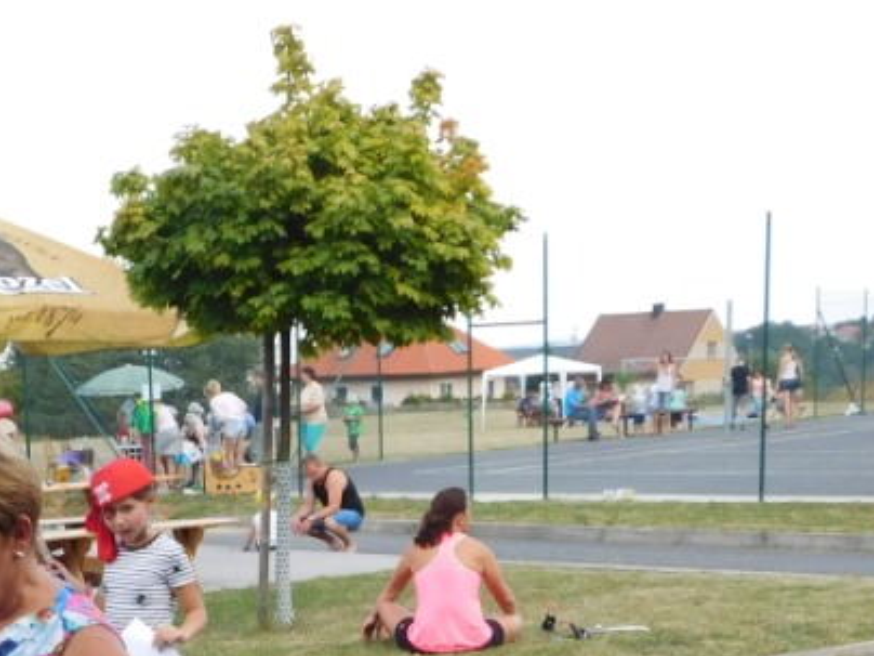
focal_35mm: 76
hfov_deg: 24.9
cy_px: 797
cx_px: 100
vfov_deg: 18.3
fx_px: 1919
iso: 125
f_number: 3.2
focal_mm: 5.3
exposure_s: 1/400
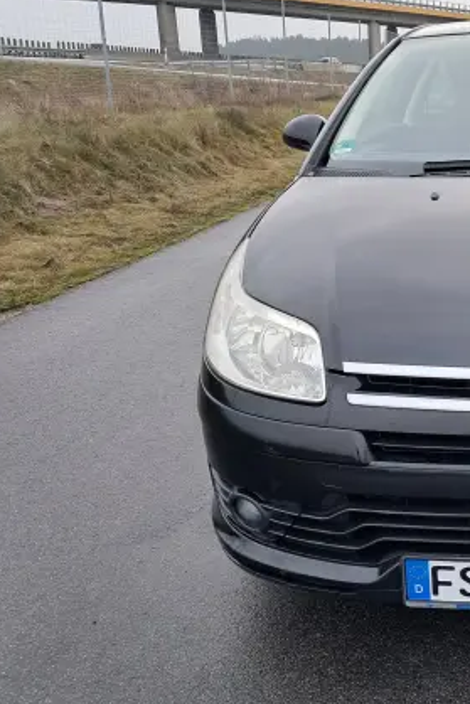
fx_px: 841
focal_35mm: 43
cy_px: 337
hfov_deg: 28.1
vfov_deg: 45.4
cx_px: 531
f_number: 1.8
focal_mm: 4
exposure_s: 1/60
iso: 50
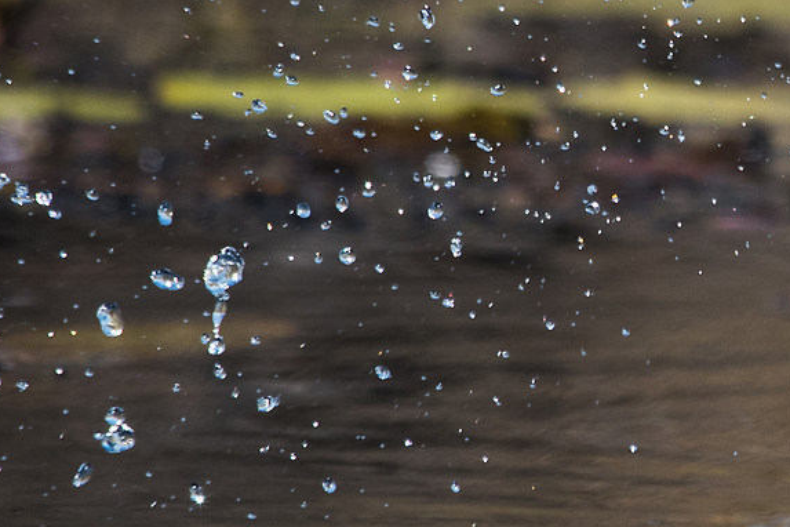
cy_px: 231
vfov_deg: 0.7
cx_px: 797
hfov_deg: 1.0
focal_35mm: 2093
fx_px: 45926
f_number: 8
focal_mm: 500
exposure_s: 1/1600
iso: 1000
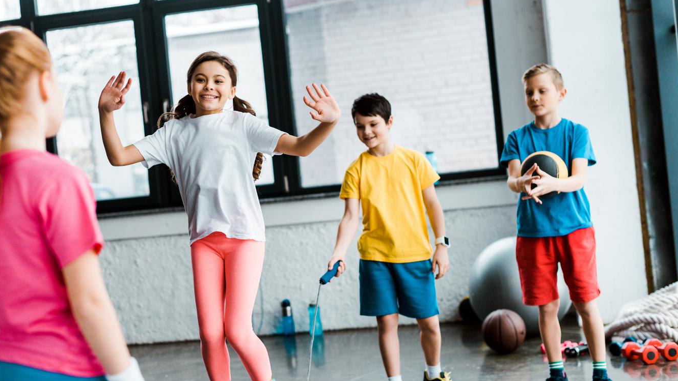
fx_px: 1133
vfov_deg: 19.1
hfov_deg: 33.3
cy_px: 186
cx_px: 290
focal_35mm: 63
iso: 500
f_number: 2.5
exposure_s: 1/400
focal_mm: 50
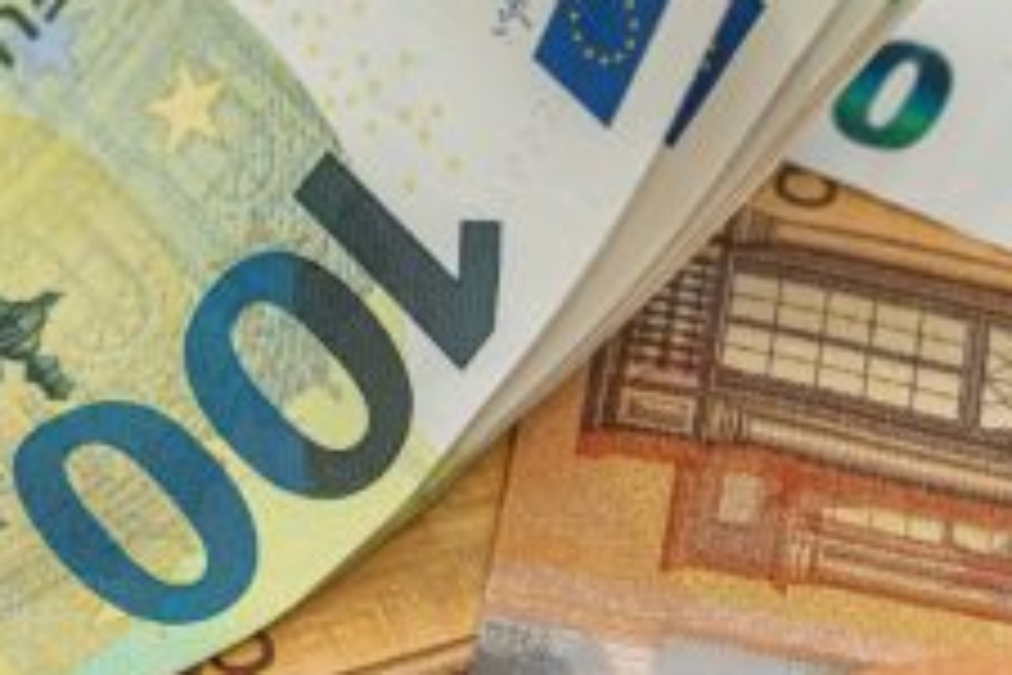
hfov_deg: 13.4
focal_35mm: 150
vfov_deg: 9.1
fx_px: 4216
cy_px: 196
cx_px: -148
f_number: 5.6
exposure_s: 1/160
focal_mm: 50
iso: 400
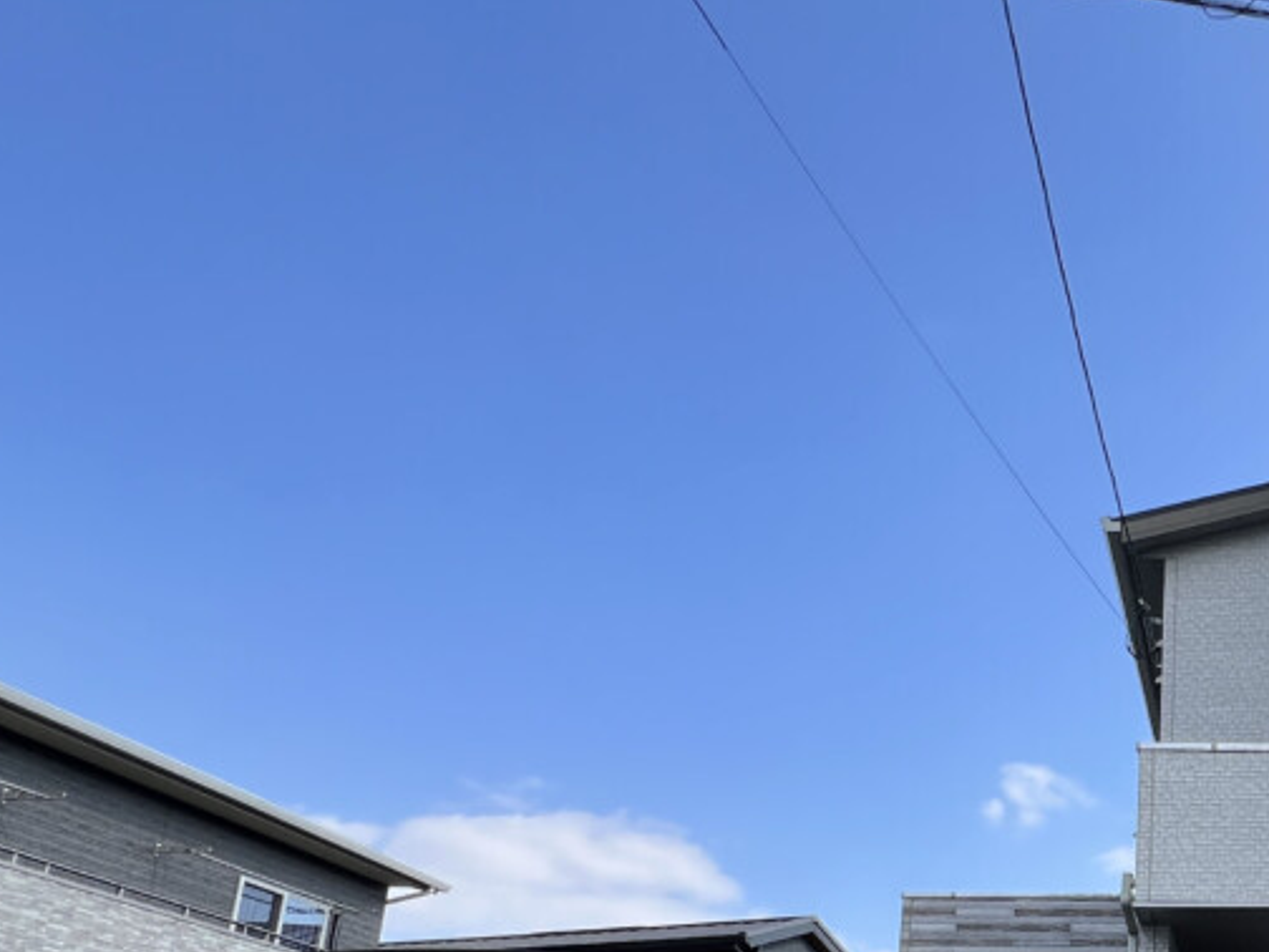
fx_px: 1210
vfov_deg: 38.8
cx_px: 1392
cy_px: 919
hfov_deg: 43.2
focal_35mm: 33
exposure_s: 1/477
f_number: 1.8
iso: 32
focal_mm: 1.57
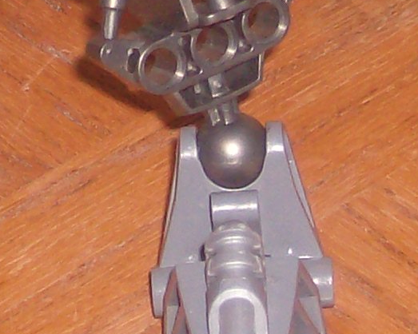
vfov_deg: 4.5
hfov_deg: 5.7
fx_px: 4155
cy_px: -332
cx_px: -128
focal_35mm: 336
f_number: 3.7
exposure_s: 1/91.3
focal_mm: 11.6
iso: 200
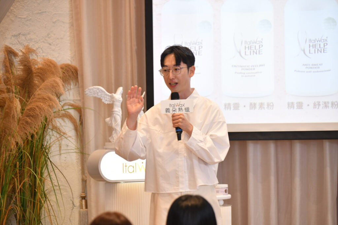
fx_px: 1455
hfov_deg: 13.2
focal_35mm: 155
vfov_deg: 8.9
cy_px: 112
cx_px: 169
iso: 1250
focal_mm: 155
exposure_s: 1/80
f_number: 5.6
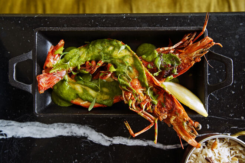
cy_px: 82
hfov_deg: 48.5
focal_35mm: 40
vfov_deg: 33.4
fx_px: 272
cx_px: 122
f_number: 6.3
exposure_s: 1/20
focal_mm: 40
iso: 800
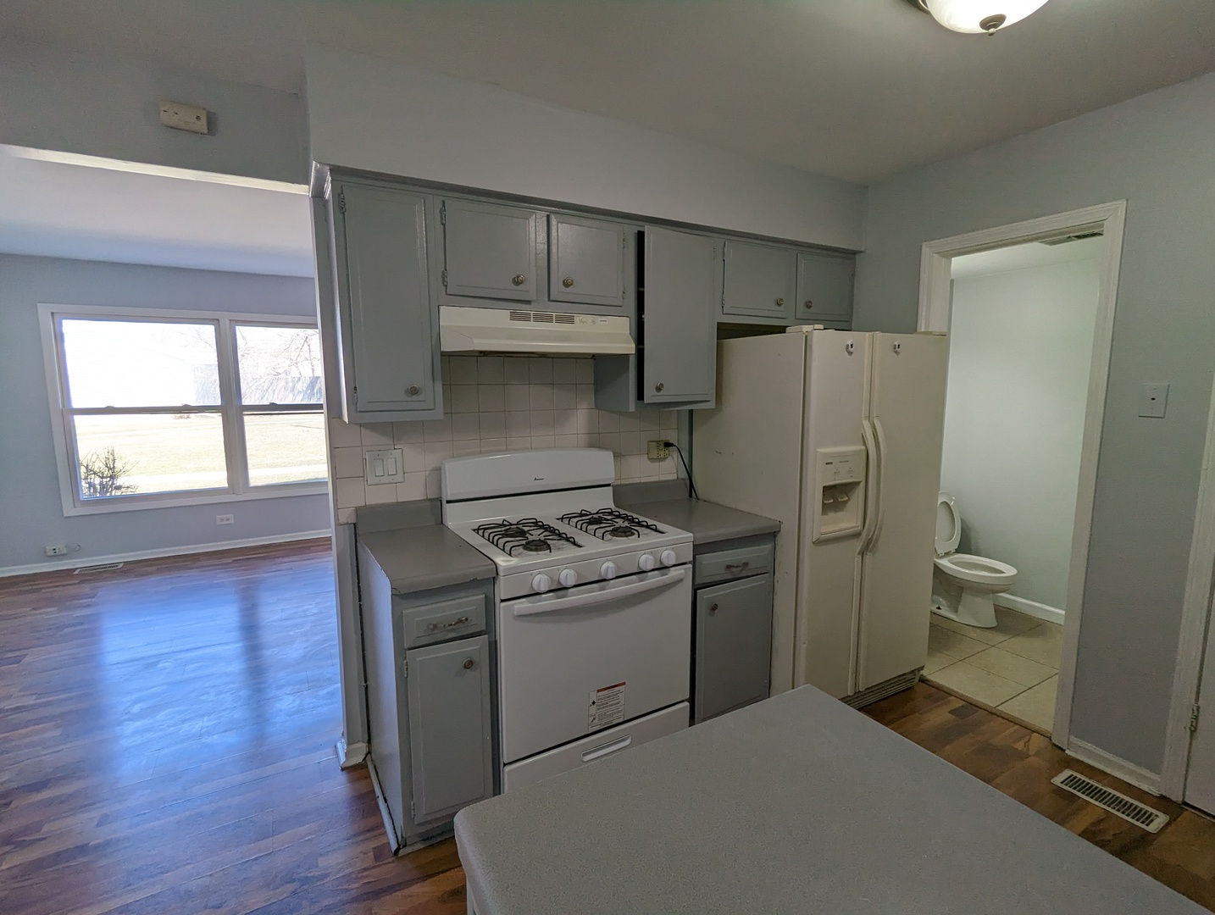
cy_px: 458
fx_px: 562
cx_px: 608
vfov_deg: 78.3
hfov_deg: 94.4
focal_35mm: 16
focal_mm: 2.35
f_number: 2.2
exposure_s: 1/120
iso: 70
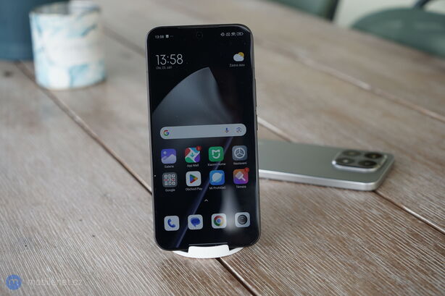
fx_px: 865
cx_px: 222
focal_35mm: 70
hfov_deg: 28.9
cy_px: 148
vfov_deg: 19.4
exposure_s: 1/125
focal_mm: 70
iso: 125
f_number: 5.6
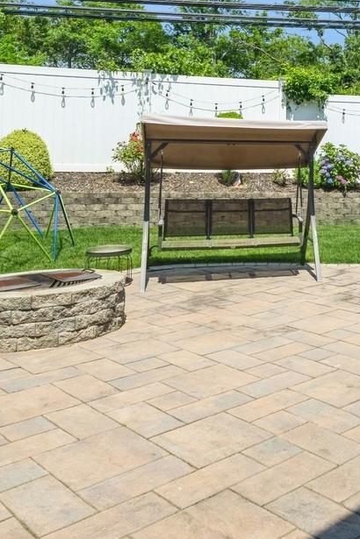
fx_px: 604
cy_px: 160
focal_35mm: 40
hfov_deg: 30.1
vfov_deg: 47.0
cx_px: 386
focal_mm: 15.5
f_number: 11
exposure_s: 1/640
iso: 400
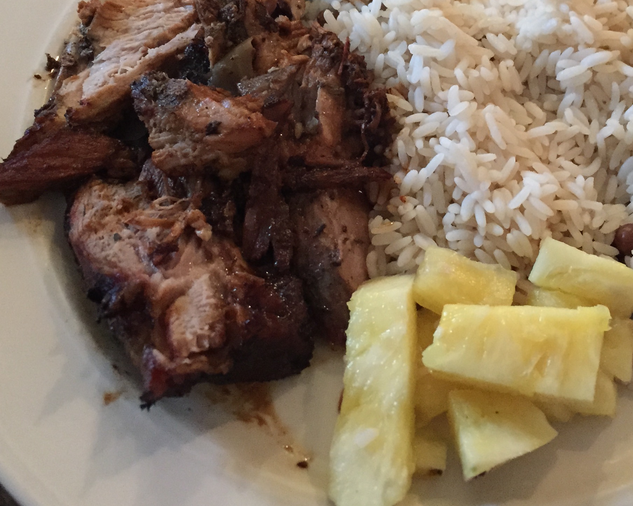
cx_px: 403
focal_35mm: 51
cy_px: 144
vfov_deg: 29.3
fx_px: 955
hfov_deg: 36.4
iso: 250
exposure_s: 1/15
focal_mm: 4.15
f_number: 2.2
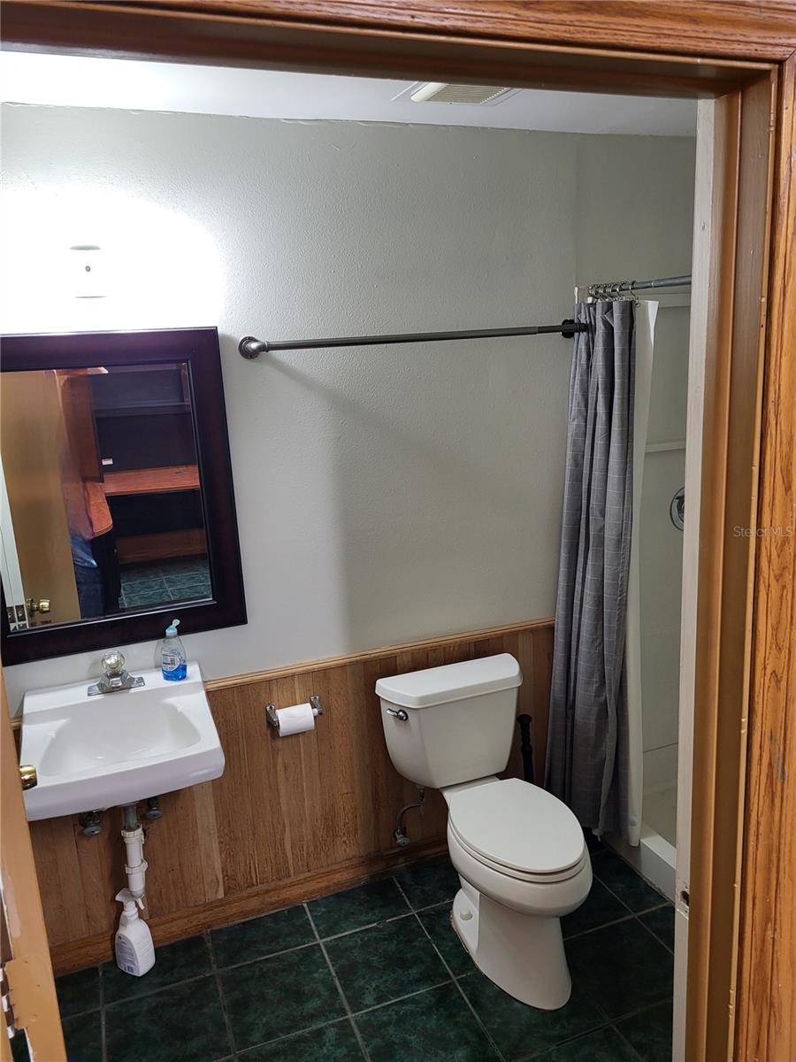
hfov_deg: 53.1
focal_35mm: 26
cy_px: 531
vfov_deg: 67.3
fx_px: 797
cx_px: 398
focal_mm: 5.4
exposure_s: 1/60.2
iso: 200
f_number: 1.8
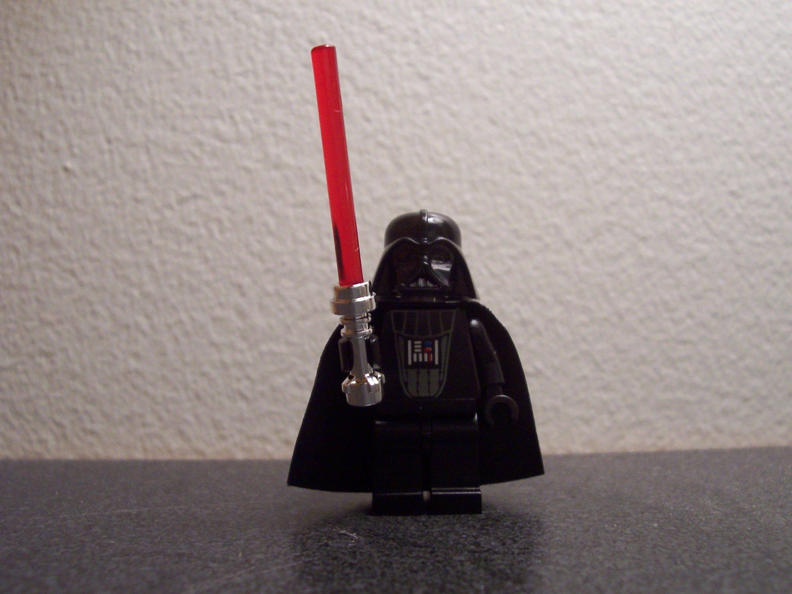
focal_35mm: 37
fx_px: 847
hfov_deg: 50.1
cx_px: 396
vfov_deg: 38.7
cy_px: 297
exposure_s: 1/30
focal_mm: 5.6
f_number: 2.8
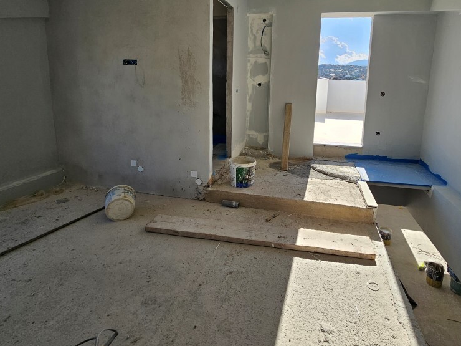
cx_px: 265
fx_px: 240
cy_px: 125
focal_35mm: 18
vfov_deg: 70.2
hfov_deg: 87.1
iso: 50
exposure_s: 1/1000
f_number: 2.2
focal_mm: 2.2
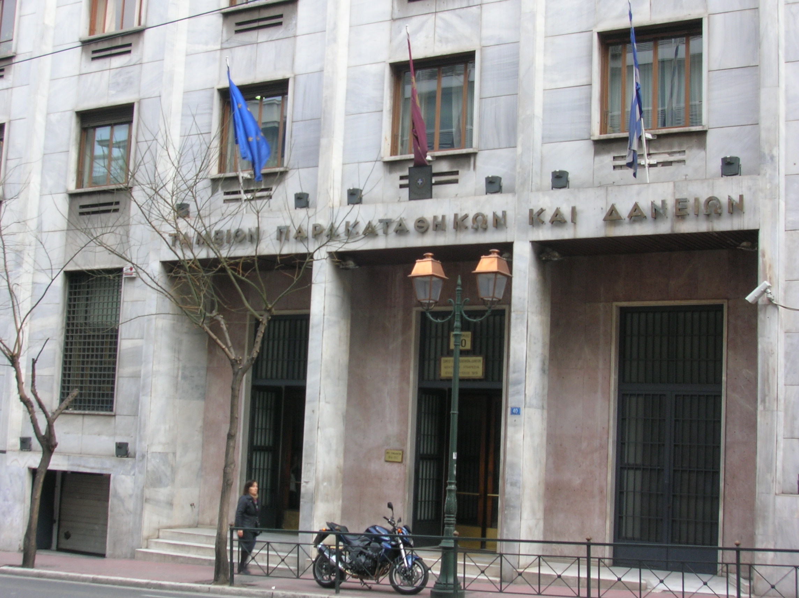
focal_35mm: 50
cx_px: 400
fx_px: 1153
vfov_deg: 29.1
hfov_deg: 38.2
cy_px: 299
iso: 50
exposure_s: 1/34
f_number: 5.6
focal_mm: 8.4
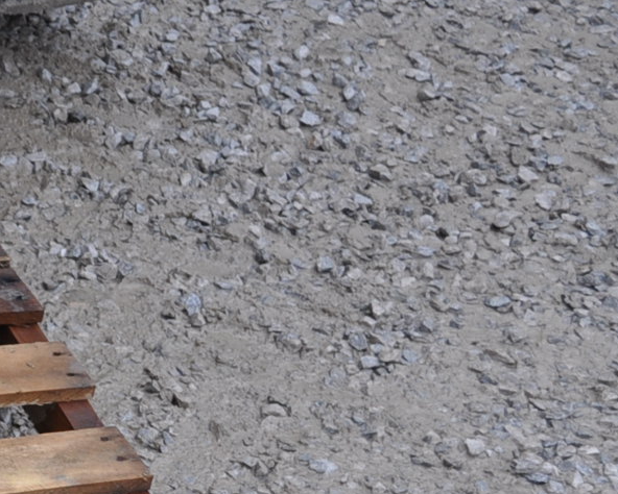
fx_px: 2702
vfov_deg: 10.4
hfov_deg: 12.1
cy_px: 491
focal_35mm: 148
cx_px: -435
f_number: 5.6
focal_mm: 29
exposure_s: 1/125
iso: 360
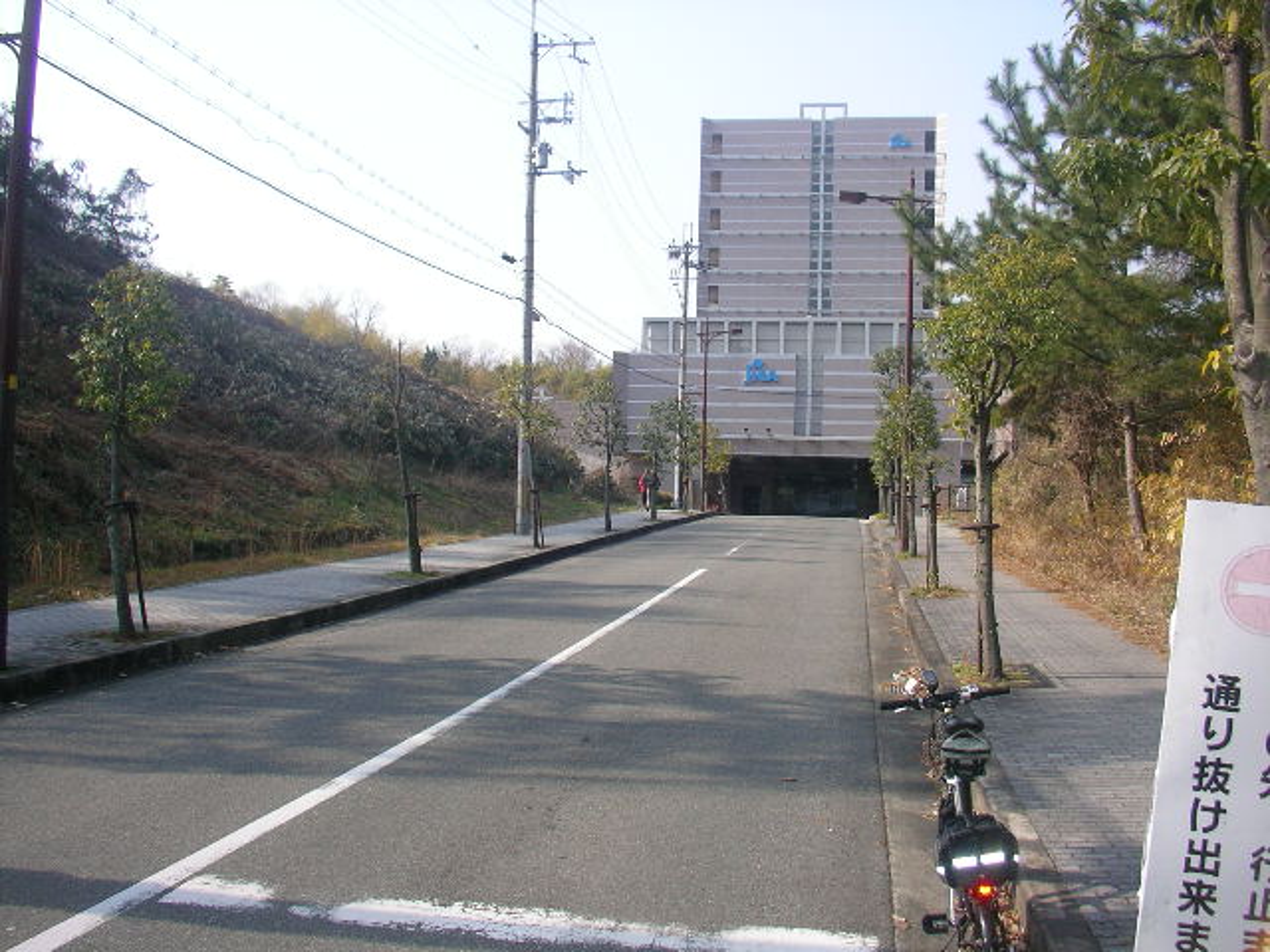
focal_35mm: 37
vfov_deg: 38.7
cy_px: 476
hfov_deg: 50.1
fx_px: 1357
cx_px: 635
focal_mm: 5.7
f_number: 6.9
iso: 64
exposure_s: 1/500
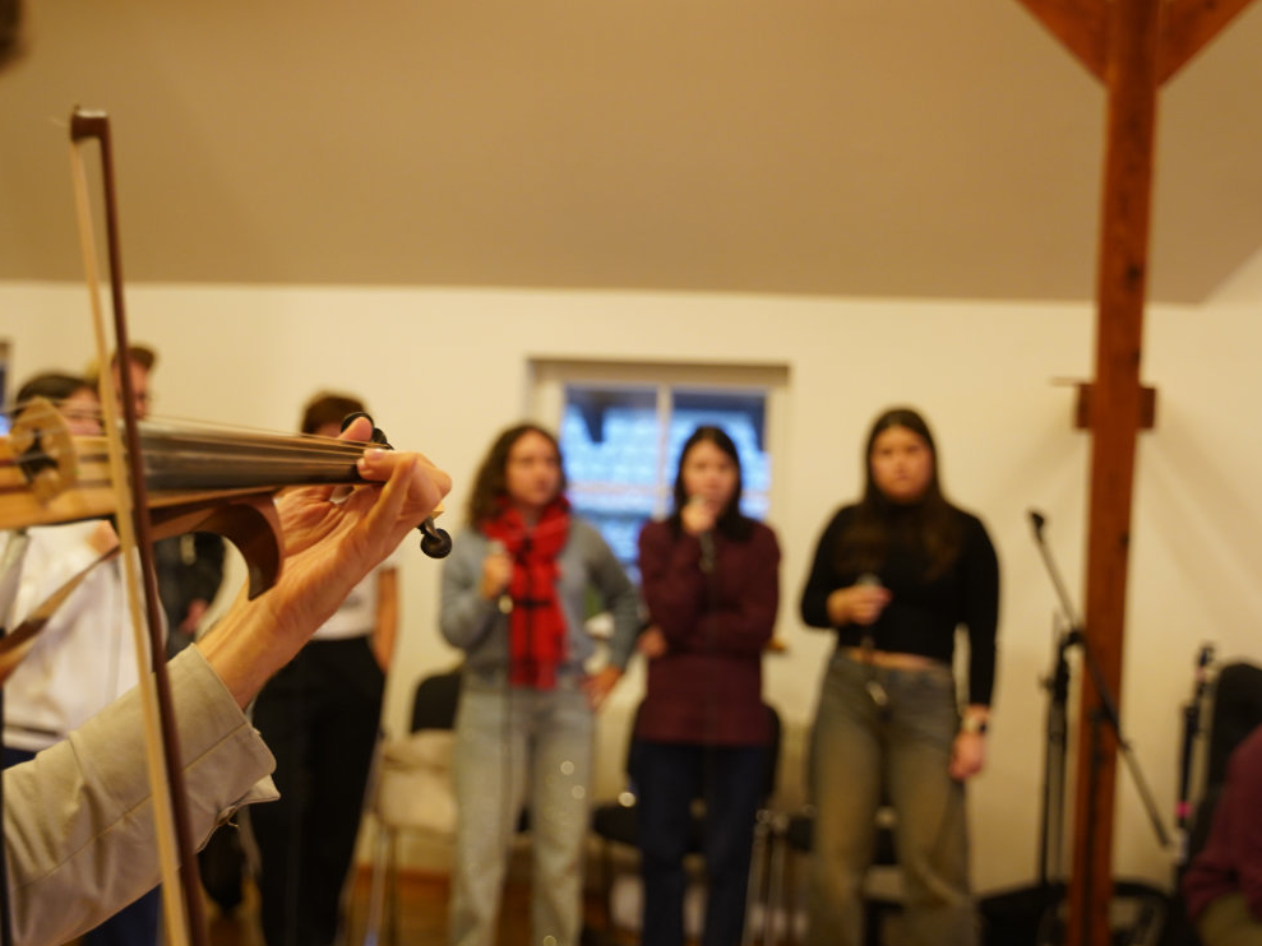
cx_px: 503
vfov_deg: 28.6
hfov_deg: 37.3
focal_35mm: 51
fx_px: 1860
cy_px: 502
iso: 1600
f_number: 3.2
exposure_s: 1/160
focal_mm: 41
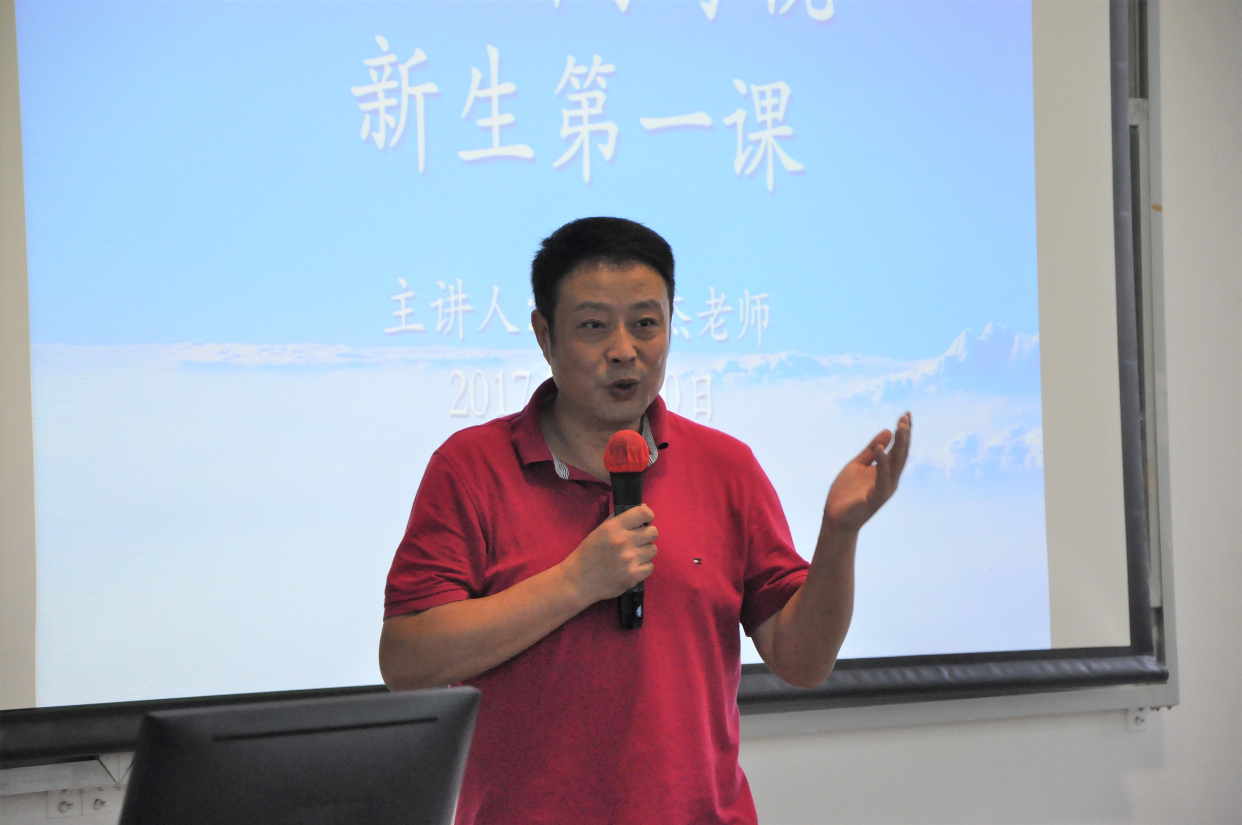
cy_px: 412
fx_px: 5427
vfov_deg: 8.7
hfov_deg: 13.1
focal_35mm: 158
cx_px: 621
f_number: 5.6
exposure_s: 1/200
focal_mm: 105
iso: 1600
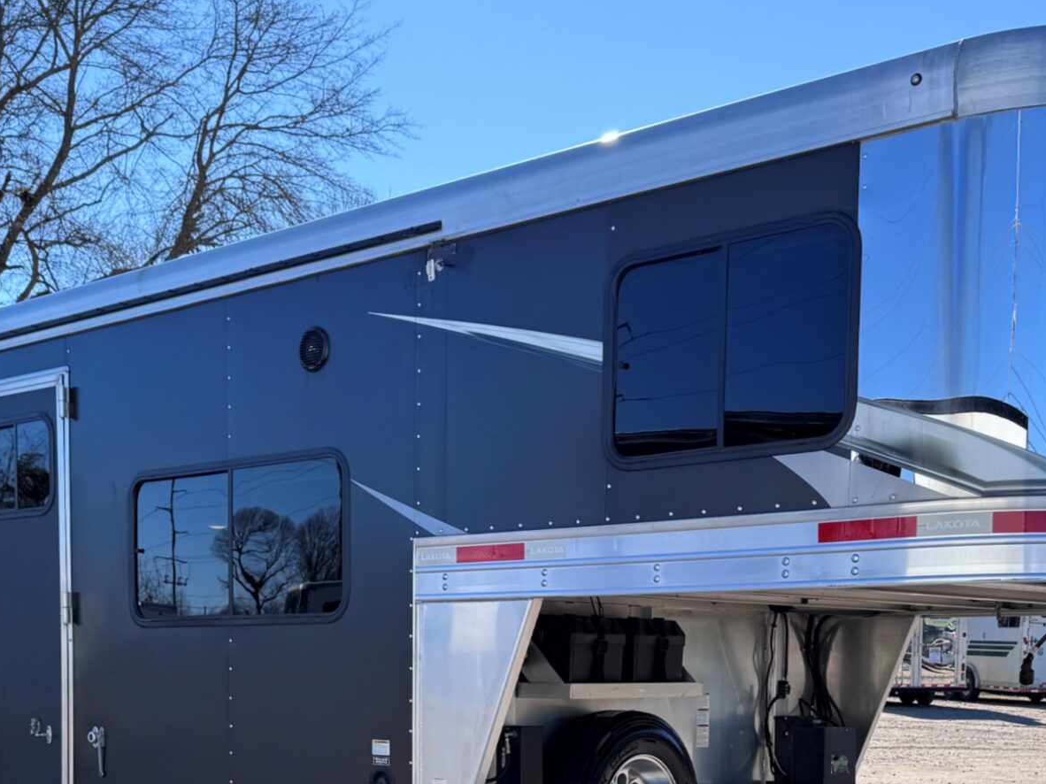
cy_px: 742
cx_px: 442
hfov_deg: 36.7
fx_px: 1571
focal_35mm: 52
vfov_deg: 26.8
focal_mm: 6.76
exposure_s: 1/2415
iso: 80
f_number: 1.78
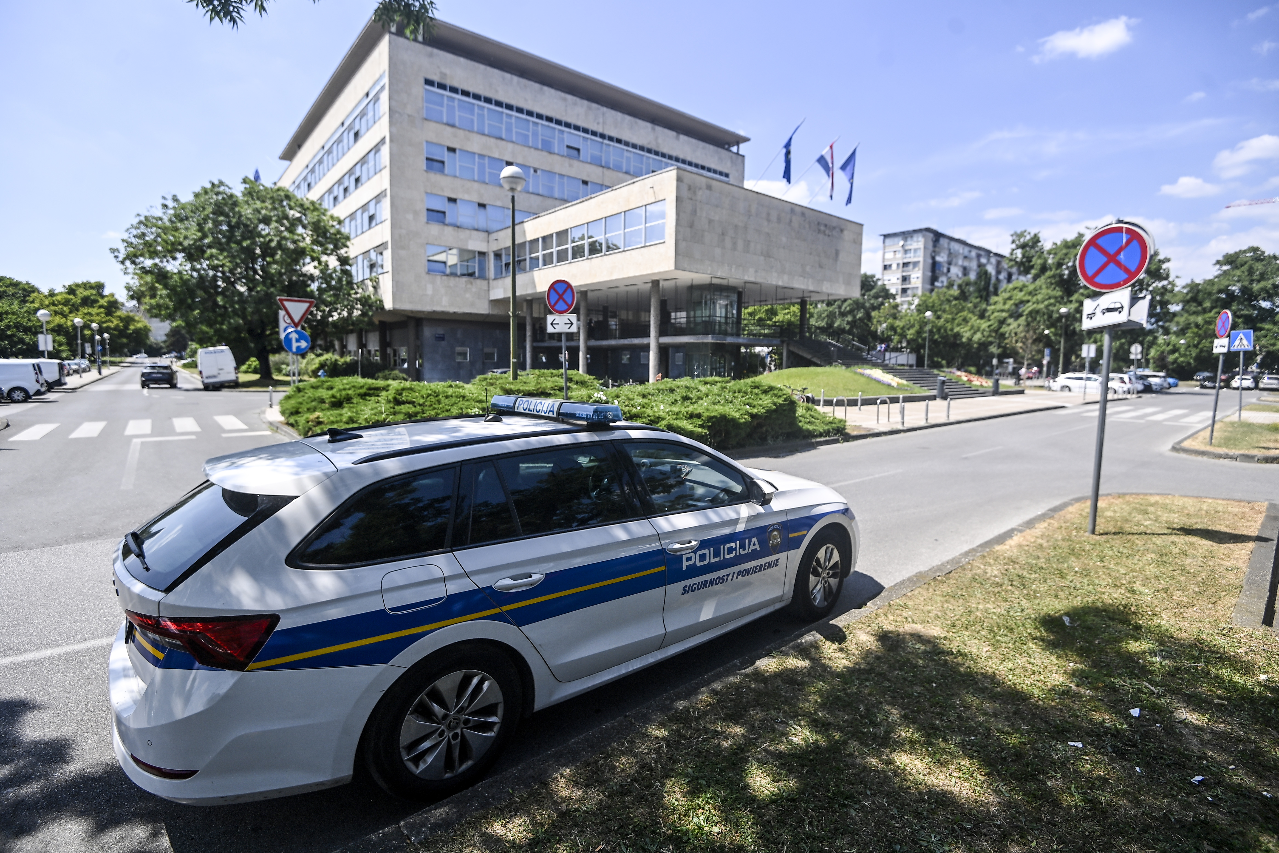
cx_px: 640
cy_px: 426
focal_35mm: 16
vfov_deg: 73.7
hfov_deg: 96.7
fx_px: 568
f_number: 4
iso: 100
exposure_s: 1/1000
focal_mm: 16
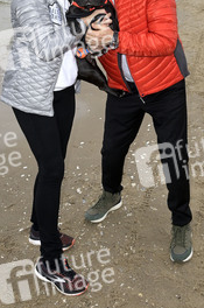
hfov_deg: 30.4
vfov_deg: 43.9
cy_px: 102
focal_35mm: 44
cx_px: 89
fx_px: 375
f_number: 9
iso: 640
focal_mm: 29
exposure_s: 1/250
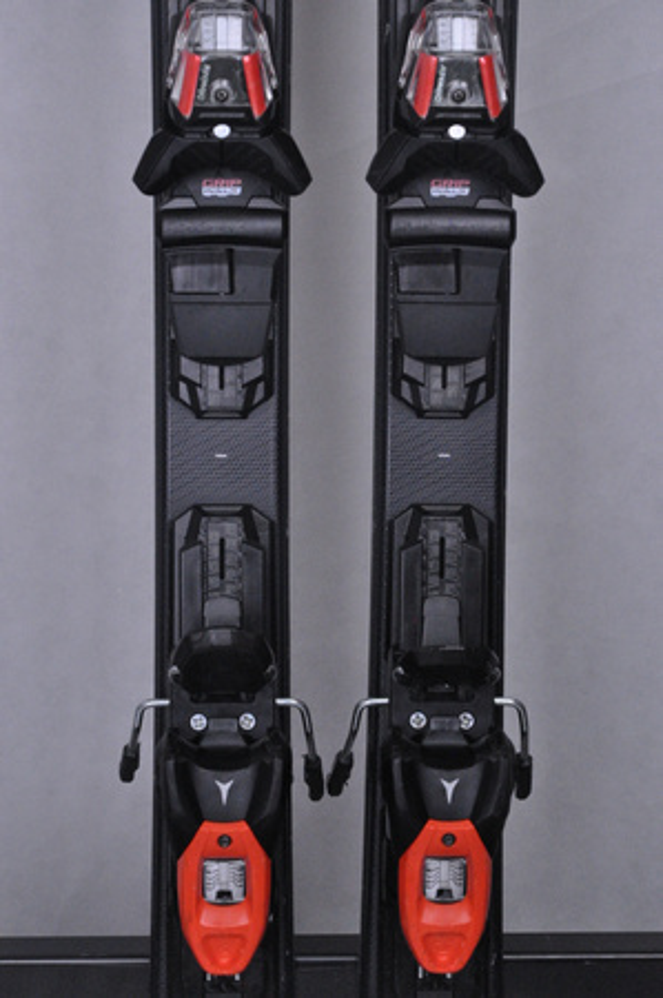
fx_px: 3115
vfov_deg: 18.2
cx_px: 332
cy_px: 499
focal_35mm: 112
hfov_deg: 12.2
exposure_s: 1/125
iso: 3200
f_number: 9.5
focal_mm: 75
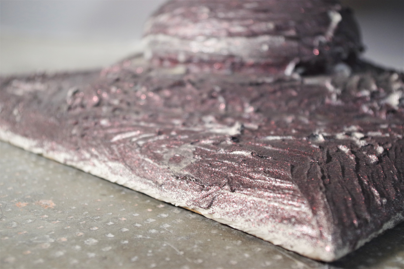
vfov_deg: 27.5
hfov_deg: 40.3
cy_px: 134
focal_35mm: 49
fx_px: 550
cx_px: 202
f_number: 4
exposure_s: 1/60
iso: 1600
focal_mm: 32.5
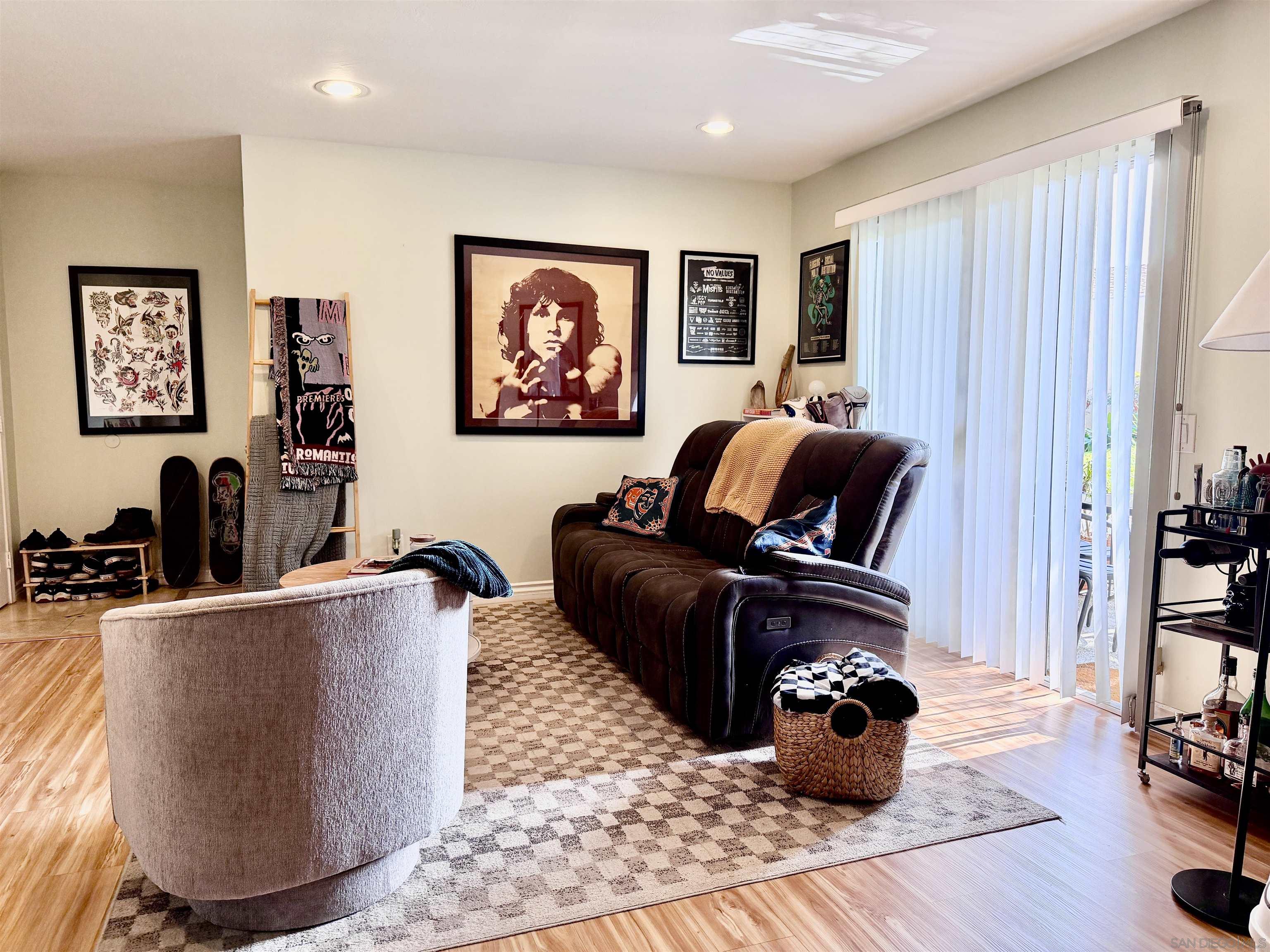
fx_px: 881
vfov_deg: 56.8
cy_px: 476
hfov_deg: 71.6
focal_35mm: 24
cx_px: 635
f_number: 1.78
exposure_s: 1/121
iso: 200
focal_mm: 6.76
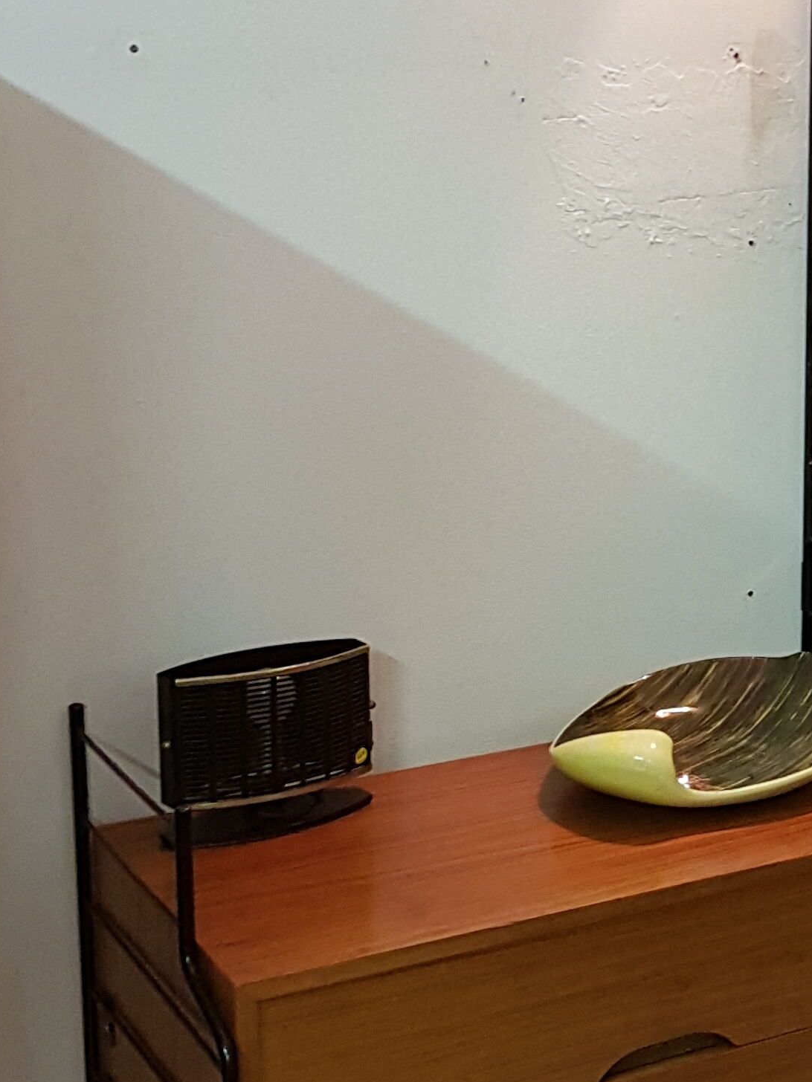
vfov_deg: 27.0
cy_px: 534
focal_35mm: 72
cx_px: 829
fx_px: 2252
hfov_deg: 19.8
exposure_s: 1/20
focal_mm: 4.2
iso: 250
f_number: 1.7
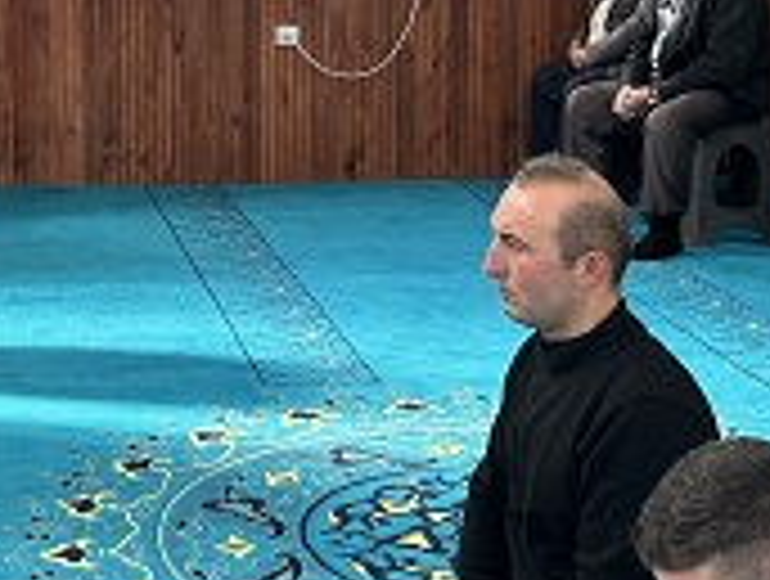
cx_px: 158
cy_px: 0
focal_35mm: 84
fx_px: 1872
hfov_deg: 22.9
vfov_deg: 17.2
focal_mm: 6.86
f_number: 1.78
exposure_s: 1/121
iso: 64
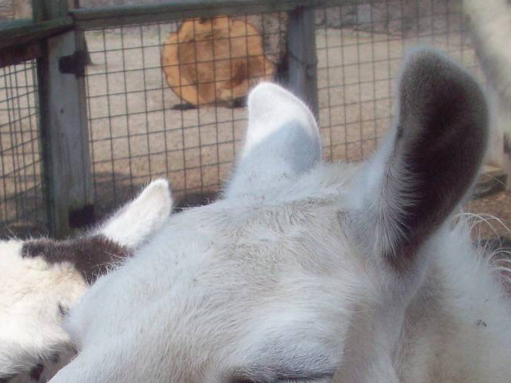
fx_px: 1284
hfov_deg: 22.5
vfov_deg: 16.5
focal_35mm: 87
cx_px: 236
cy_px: 422
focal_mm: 6.2
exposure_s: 1/343
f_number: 5.6
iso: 80
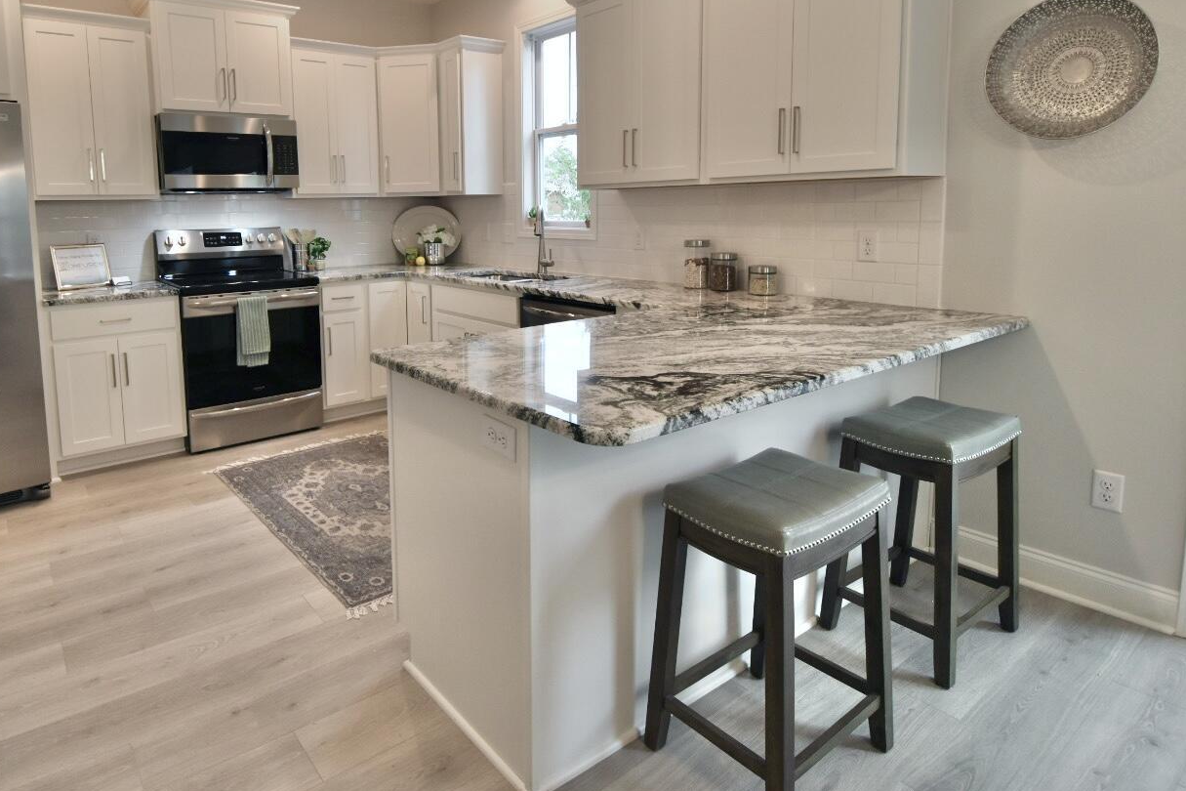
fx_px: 659
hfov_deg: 82.5
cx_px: 449
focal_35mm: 20
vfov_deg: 60.6
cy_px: 269
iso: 400
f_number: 4
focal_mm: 10
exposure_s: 1/60
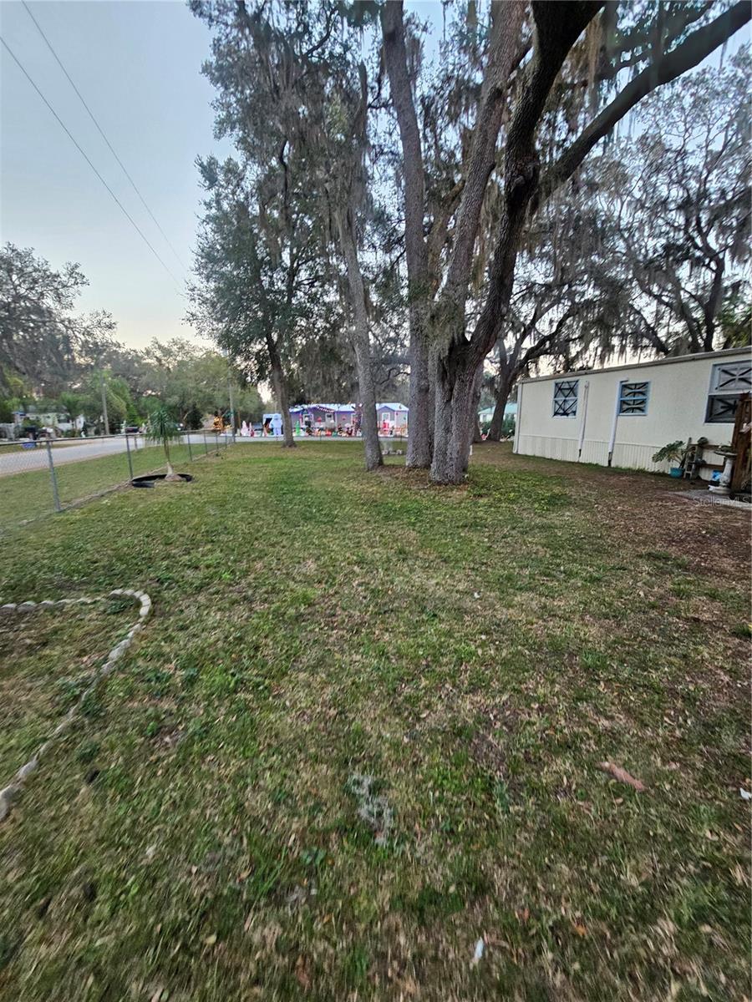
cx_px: 376
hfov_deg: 89.9
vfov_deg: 106.2
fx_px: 377
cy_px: 501
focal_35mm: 13
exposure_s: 1/60
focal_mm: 2.2
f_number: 2.2
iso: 250
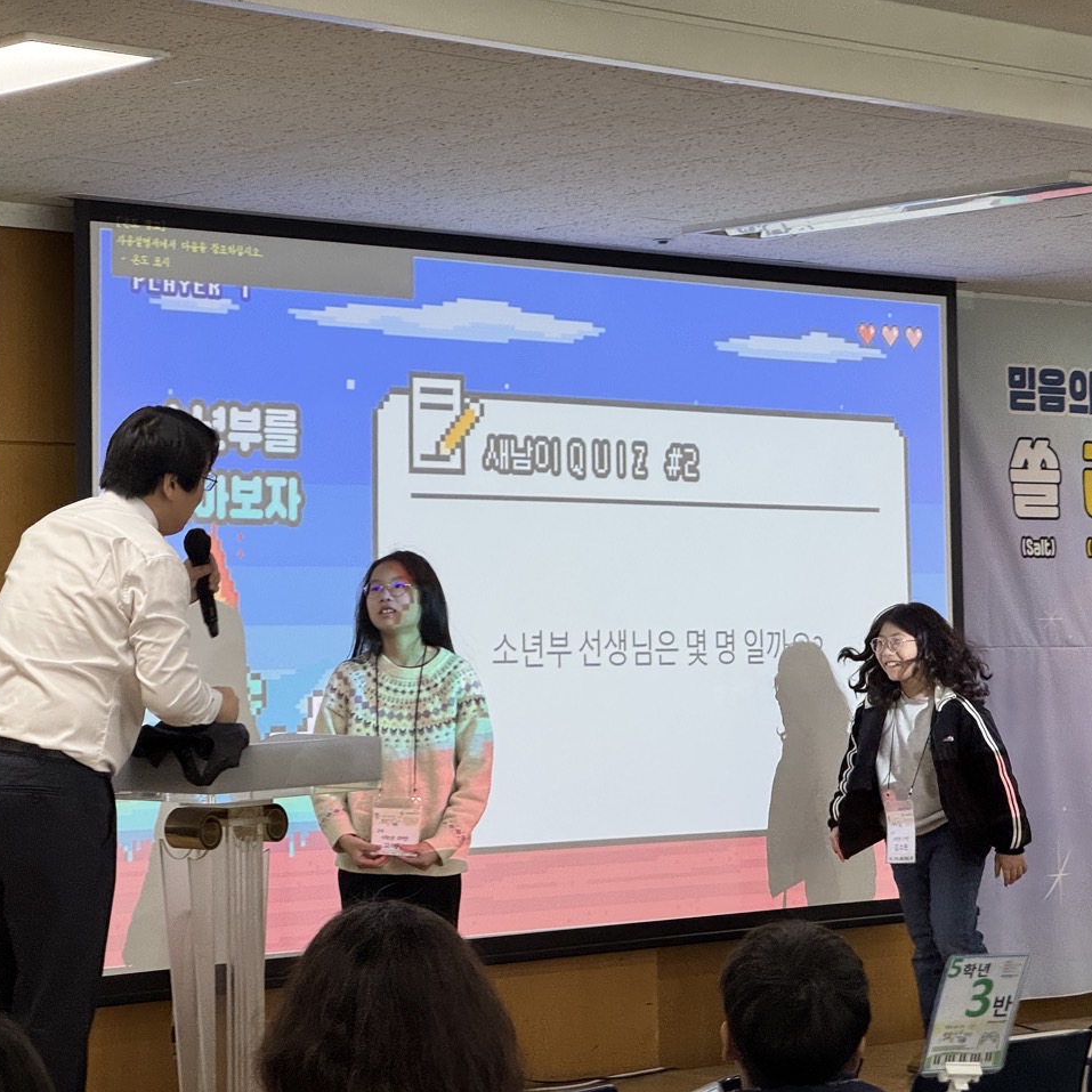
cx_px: 443
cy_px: 545
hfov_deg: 19.1
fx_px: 3248
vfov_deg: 19.1
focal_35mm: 91
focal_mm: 9
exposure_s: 1/120
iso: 200
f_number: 2.8
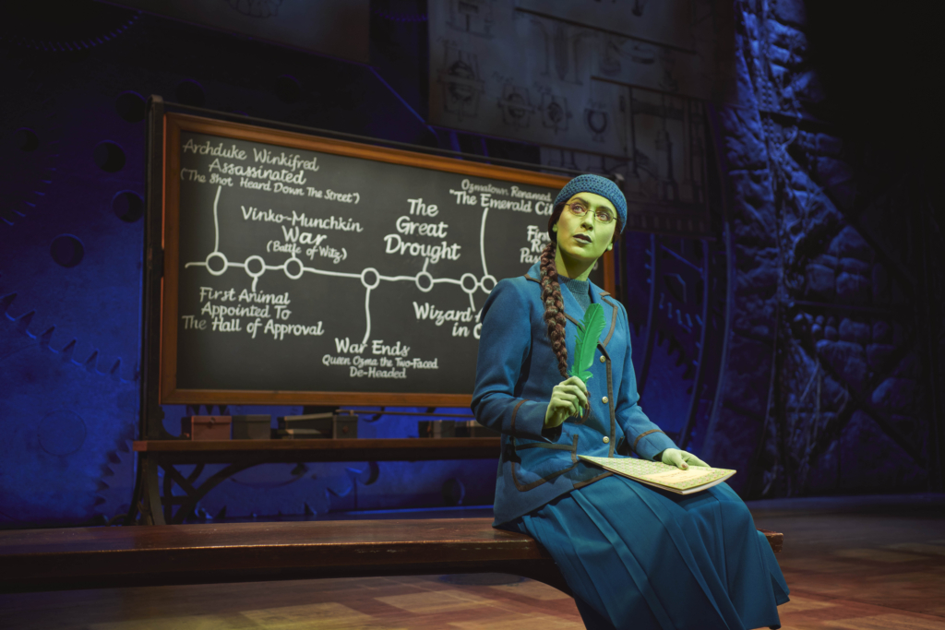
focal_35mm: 42
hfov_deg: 46.4
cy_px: 315
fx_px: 1103
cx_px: 472
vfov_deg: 31.9
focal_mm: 42
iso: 500
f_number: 3.2
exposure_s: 1/160
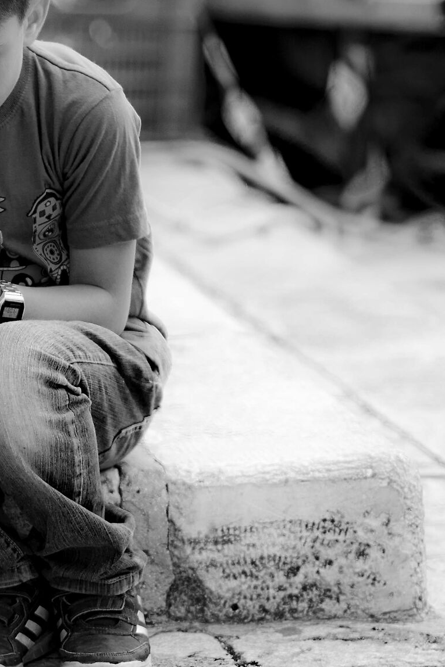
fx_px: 4934
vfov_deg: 7.7
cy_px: 275
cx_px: -170
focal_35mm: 266
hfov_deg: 5.1
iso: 200
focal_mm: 85
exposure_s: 1/400
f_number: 2.2
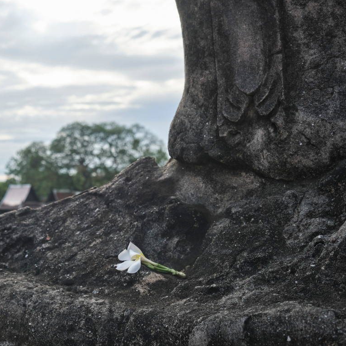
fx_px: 656
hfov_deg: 28.3
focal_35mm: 58
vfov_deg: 29.5
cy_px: 213
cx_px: 25
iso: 400
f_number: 5.6
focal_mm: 21.2
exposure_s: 1/400
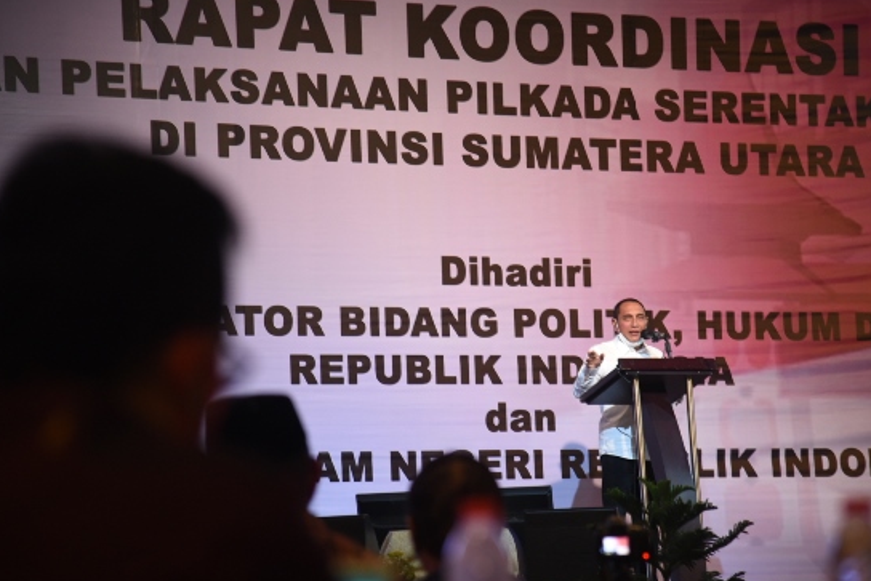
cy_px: 280
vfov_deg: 9.6
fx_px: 3461
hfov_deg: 14.3
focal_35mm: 143
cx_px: 447
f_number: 4
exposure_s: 1/100
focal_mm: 120
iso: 1600
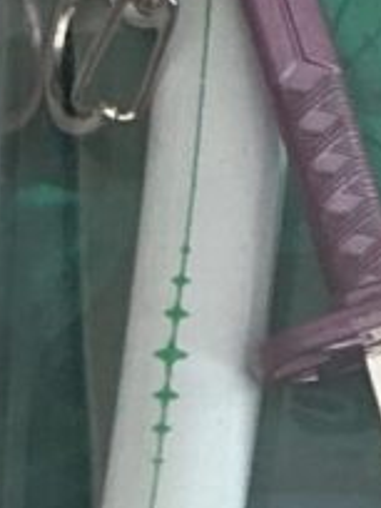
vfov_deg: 18.7
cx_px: 383
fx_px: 1394
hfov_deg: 15.3
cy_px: 718
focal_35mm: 95
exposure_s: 1/50
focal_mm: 3
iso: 80
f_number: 1.8
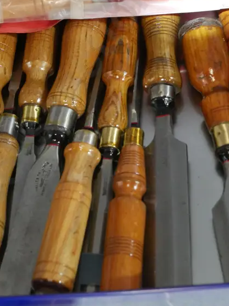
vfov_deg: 26.0
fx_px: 652
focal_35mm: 74
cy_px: 83
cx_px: 75
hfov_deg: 19.8
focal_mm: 20
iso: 3200
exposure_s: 1/50
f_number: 4.4
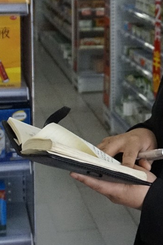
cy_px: 28
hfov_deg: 12.2
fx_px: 747
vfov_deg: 18.3
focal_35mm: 110
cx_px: 191
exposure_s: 1/800
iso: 3200
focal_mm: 24
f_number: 4.5
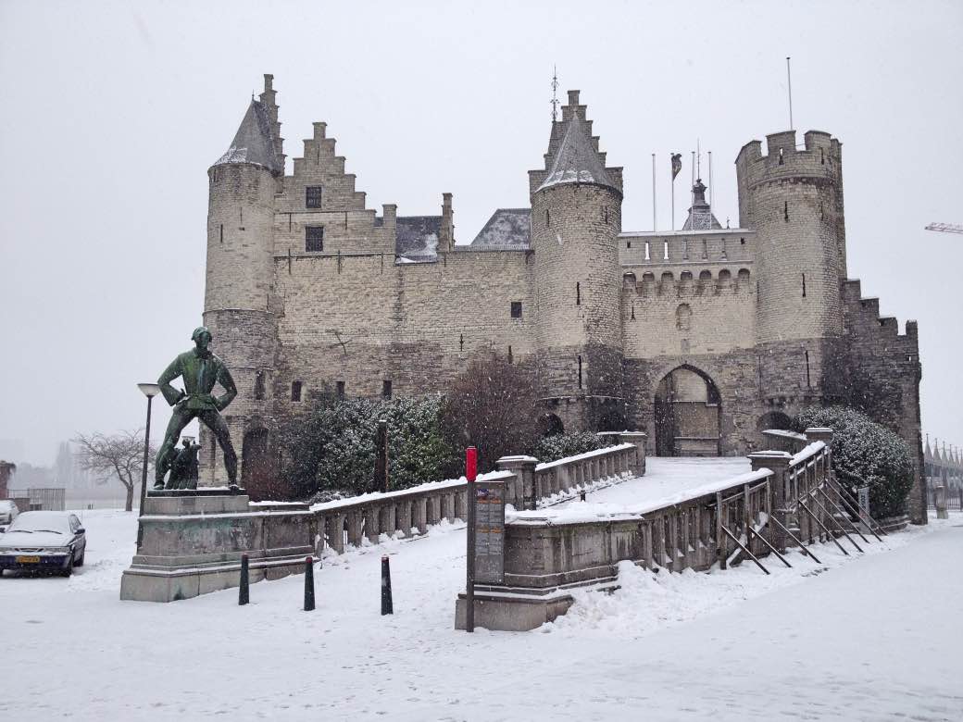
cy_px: 361
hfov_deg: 52.6
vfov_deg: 40.7
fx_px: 974
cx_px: 482
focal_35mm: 35
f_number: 2.4
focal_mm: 4.28
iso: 50
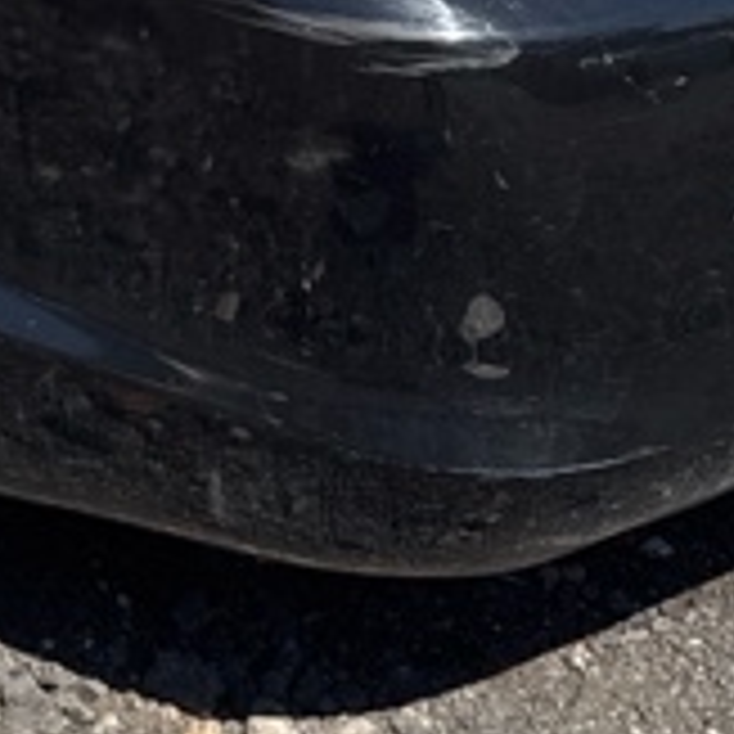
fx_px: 3191
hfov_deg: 12.8
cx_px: -104
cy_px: -401
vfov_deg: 12.4
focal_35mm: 133
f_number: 1.78
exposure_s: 1/2252
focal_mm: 6.76
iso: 80
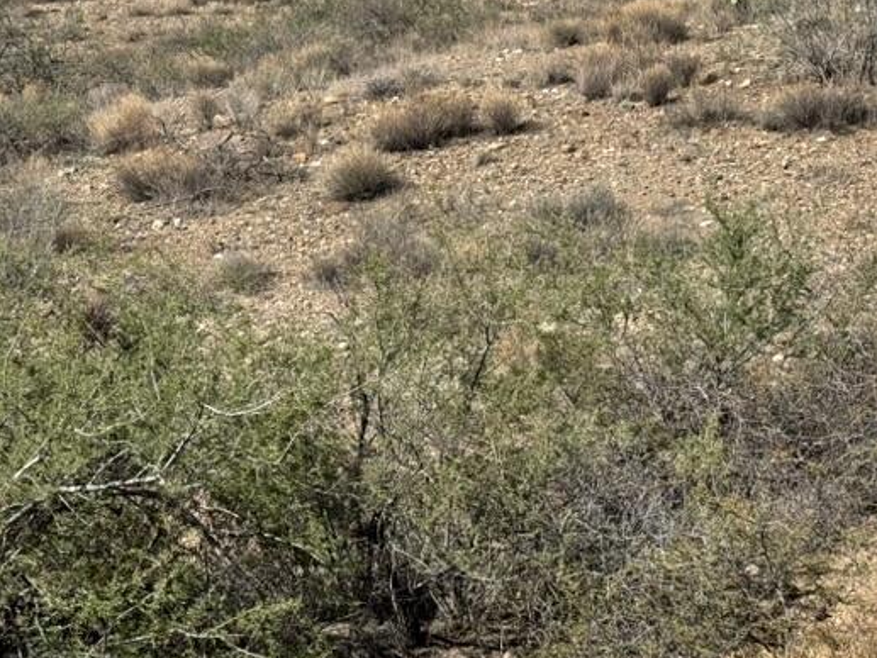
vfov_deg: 15.4
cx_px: 187
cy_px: 75
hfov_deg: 20.4
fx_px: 2407
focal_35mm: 95
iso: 64
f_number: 1.78
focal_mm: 6.76
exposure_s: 1/4975
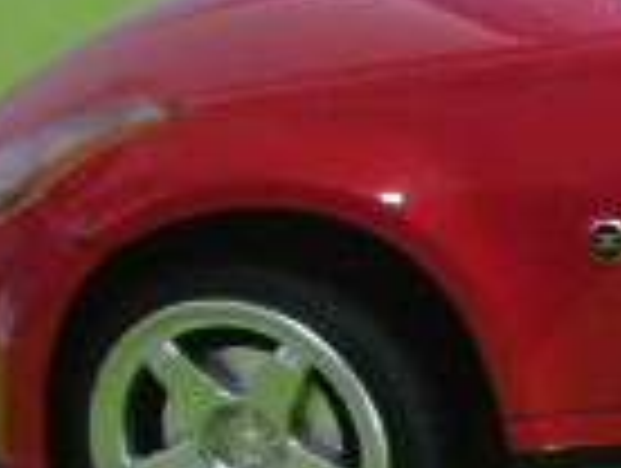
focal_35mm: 162
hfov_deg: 11.1
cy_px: -22
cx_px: 1238
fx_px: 2911
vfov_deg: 9.1
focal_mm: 5.8
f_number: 2.8
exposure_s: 1/8
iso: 200
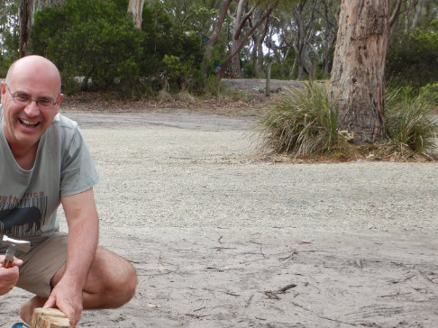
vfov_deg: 25.9
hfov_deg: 33.3
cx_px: 80
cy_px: 233
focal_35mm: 56
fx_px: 708
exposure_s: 1/125
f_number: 4.2
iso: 125
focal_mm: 6.1
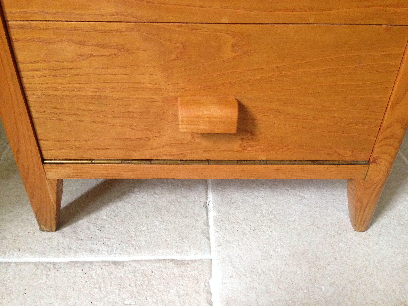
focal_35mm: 33
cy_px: 153
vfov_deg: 42.9
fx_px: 389
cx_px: 204
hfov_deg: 55.4
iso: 400
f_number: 2.4
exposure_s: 1/20
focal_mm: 4.12
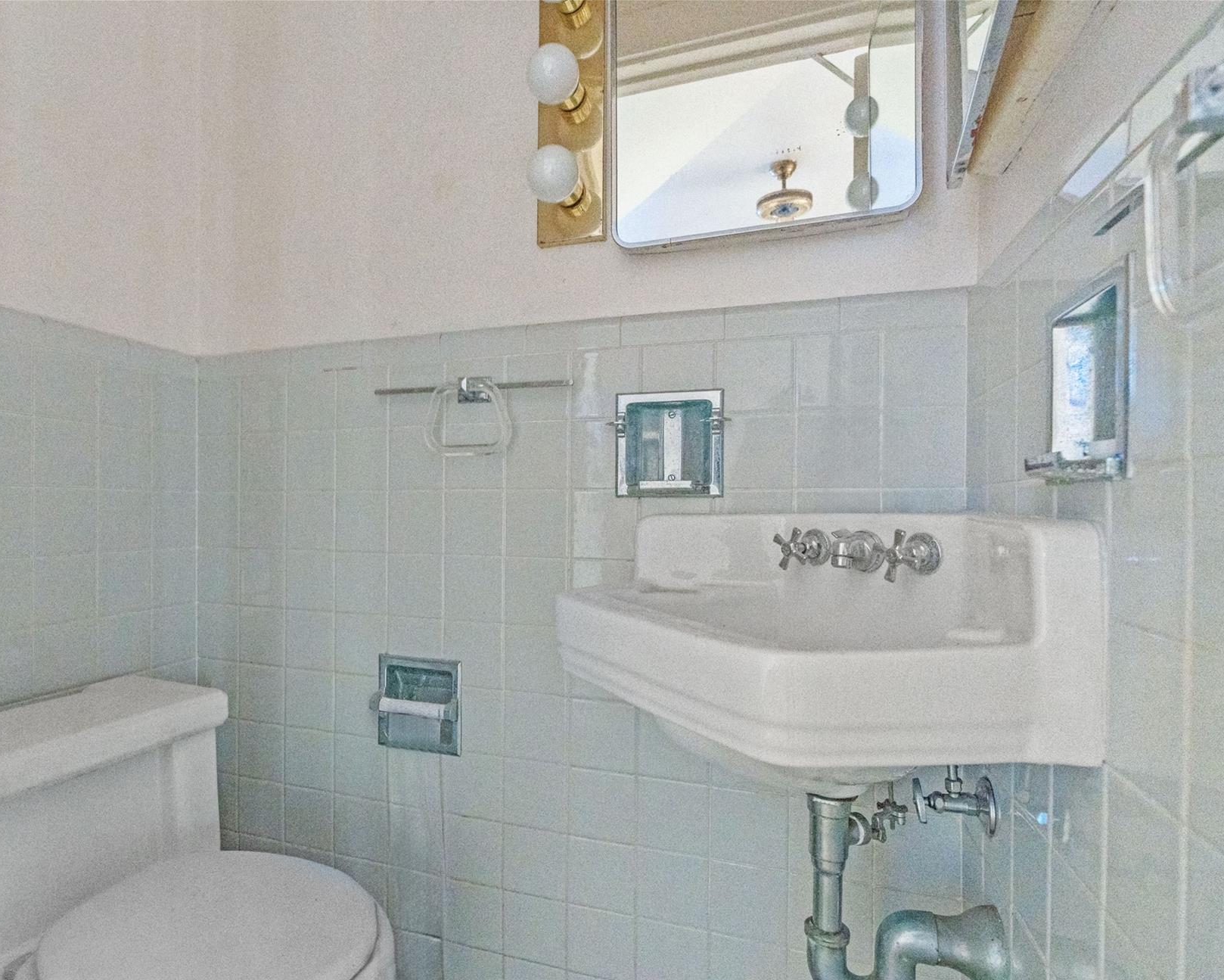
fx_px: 688
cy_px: 516
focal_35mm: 19
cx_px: 514
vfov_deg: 70.8
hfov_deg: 82.6
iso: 3200
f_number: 5.6
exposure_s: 1/10
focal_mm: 16
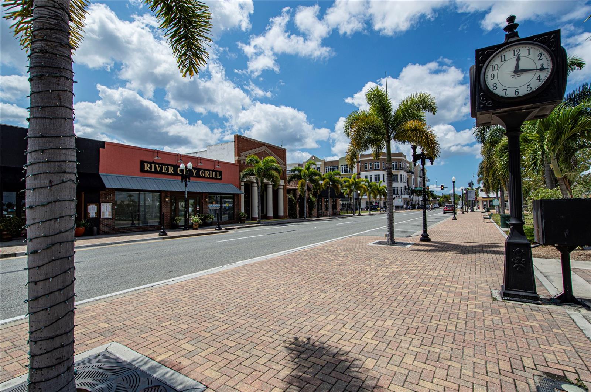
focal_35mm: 16
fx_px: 271
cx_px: 296
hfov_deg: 95.0
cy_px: 196
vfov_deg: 71.9
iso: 100
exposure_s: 1/320
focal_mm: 11
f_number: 9
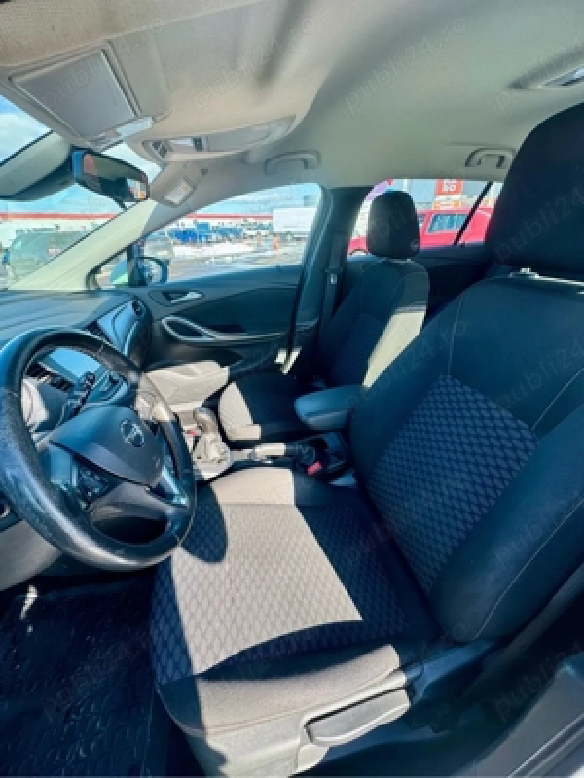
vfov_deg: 102.1
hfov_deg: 85.7
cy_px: 389
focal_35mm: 14
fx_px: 315
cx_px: 292
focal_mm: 2.22
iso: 40
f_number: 2.2
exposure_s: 1/164
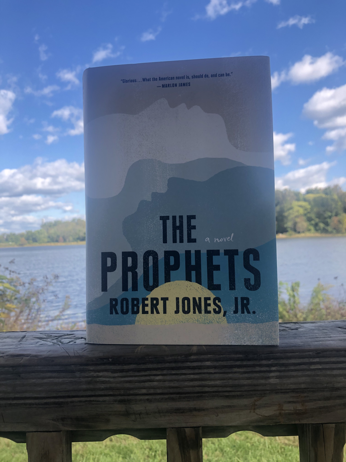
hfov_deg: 49.7
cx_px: 173
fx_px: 373
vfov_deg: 63.4
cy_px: 231
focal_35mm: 28
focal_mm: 3.99
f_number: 1.8
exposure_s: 1/738
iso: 20
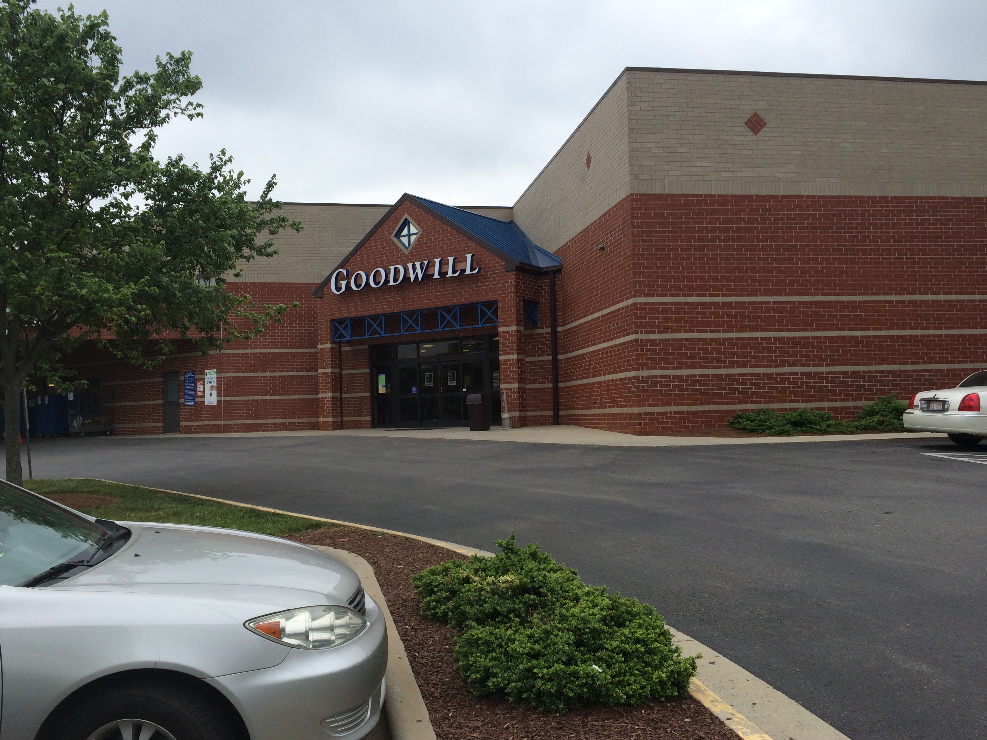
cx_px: 497
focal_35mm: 30
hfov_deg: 60.0
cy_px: 380
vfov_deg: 46.8
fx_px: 855
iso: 32
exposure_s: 1/1709
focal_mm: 4.15
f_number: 2.2
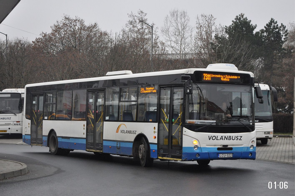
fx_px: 638
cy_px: 98
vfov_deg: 17.5
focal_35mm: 78
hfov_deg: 26.0
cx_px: 148
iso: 1600
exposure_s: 1/400
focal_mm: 52
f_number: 5
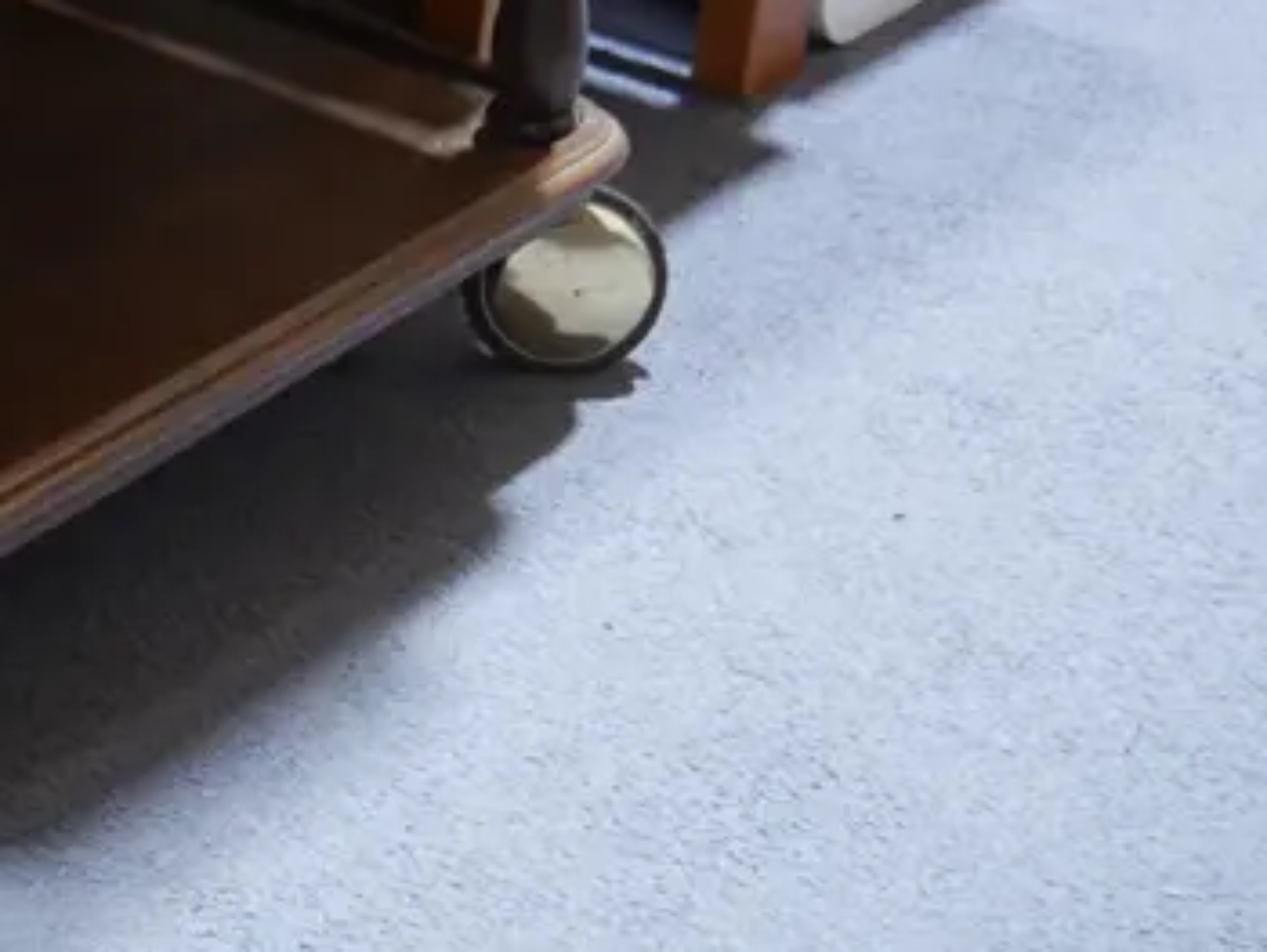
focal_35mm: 82
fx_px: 3003
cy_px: -150
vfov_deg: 17.3
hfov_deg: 21.5
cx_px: -391
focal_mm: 14
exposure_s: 1/60
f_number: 3.5
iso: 800
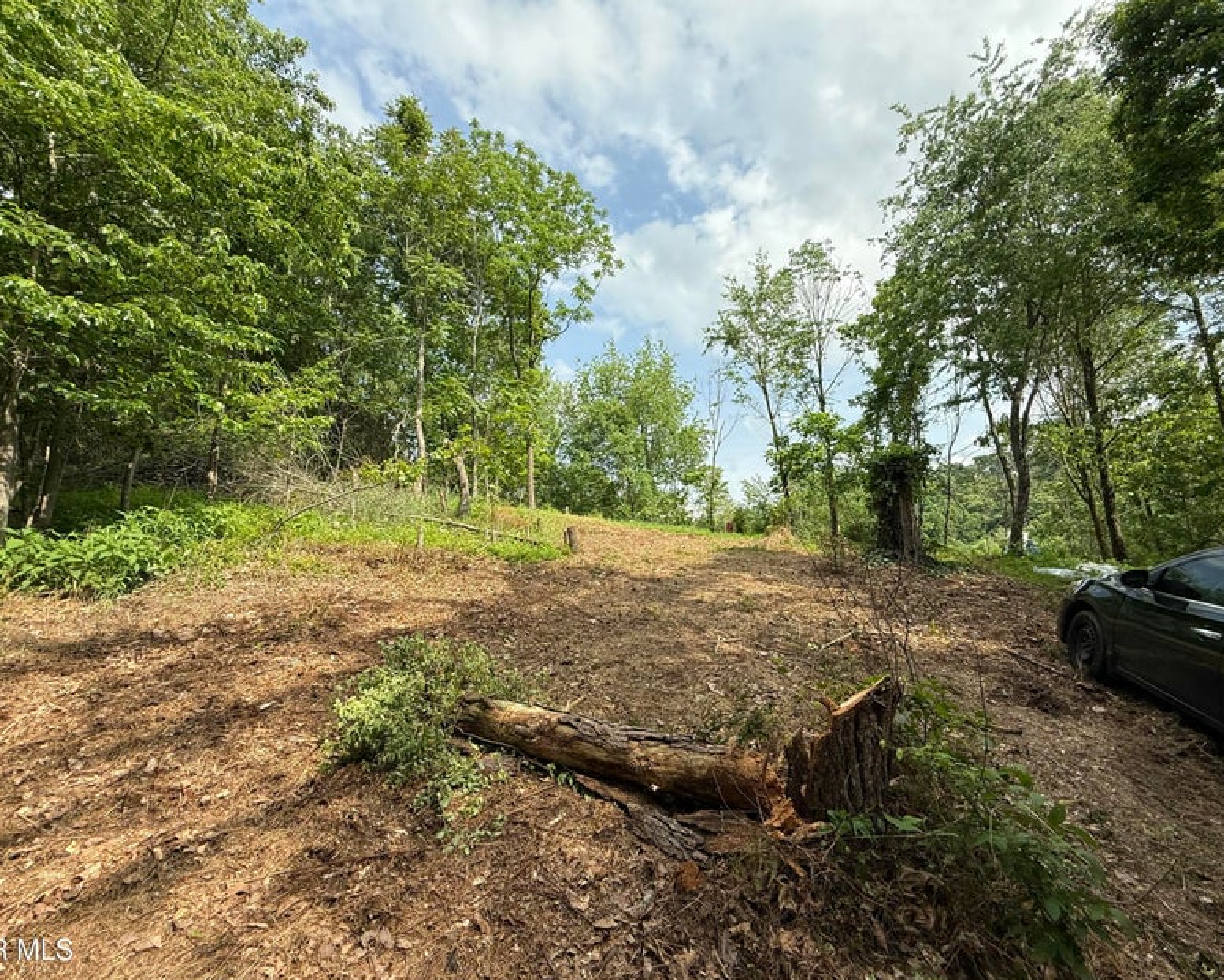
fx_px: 544
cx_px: 621
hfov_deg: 96.8
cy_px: 492
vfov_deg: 84.1
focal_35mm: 15
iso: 50
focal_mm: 2.22
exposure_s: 1/1235
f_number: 2.2
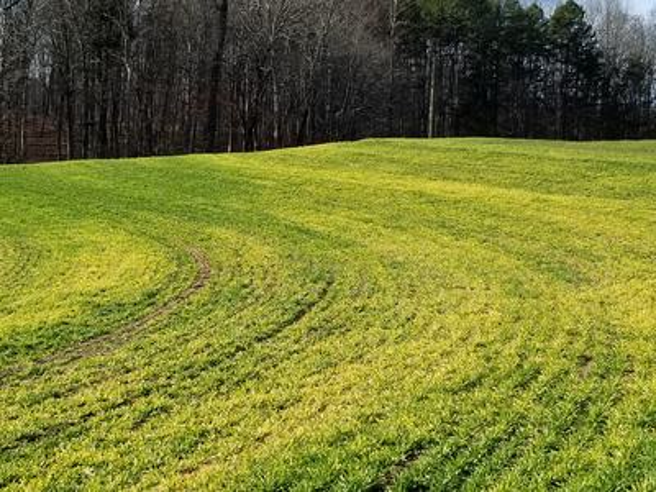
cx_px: 328
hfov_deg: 67.3
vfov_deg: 53.1
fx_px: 493
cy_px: 246
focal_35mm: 26
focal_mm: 4.25
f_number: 1.7
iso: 50
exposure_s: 1/2037
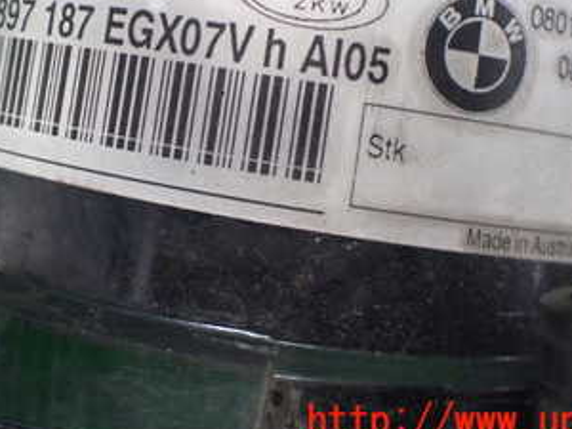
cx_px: 166
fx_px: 991
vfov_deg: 23.5
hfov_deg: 31.8
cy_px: 17
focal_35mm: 60
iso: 800
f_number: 2.3
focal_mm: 5.4
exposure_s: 1/80
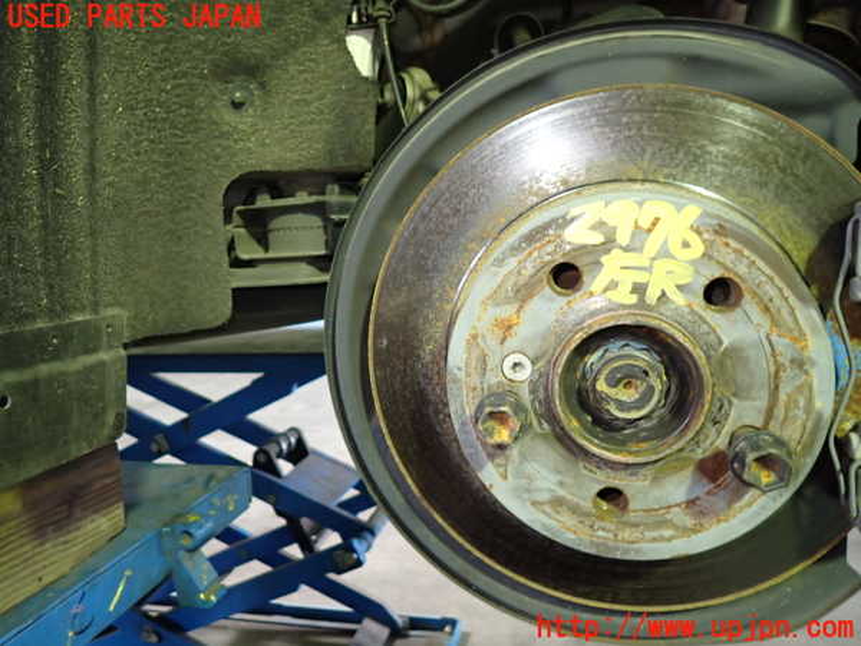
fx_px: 622
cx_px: 430
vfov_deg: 54.9
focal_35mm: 25
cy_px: 323
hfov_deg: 69.4
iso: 400
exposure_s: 1/30
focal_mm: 4.5
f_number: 2
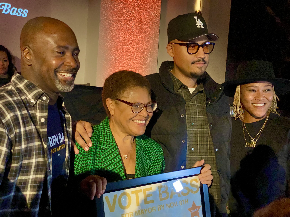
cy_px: 108
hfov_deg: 36.8
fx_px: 436
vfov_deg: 28.0
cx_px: 145
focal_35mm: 52
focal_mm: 6
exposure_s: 1/30
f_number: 2
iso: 1000
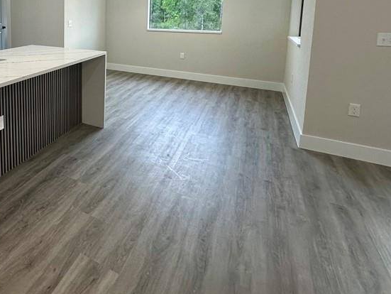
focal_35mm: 26
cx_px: 35
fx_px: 294
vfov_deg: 48.6
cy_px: 40
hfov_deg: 57.3
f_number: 2.2
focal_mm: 2.22
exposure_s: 1/120
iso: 160
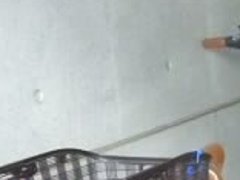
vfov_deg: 12.9
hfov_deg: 15.0
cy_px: 210
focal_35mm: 112
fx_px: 777
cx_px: 448
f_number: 3.1
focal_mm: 4.5
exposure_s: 1/160
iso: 800
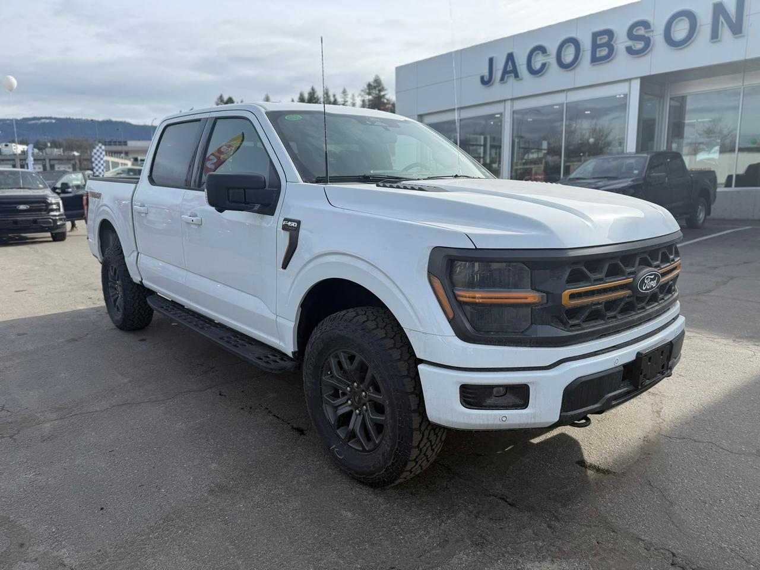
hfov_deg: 71.6
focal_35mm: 24
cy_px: 285
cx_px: 380
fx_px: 527
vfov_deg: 56.8
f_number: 1.78
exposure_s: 1/4167
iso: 80
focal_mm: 6.76
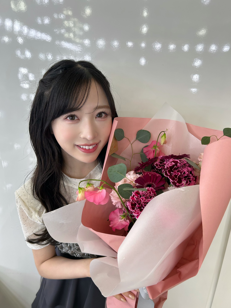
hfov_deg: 53.1
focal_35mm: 26
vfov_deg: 67.3
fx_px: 231
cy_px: 154
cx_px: 116
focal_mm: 5.7
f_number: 1.5
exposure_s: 1/100
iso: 32
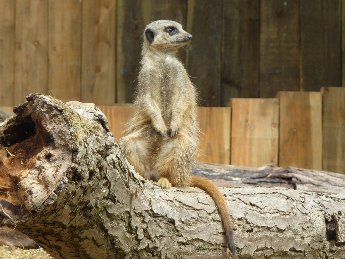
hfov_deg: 8.1
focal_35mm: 244
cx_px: 172
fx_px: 2432
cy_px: 130
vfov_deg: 6.1
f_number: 4.5
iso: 80
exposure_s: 1/200
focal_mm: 27.8
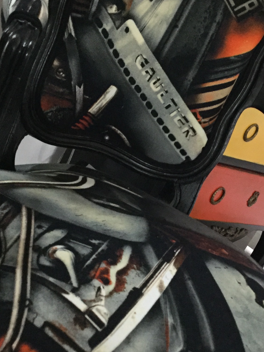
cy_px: 169
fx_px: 681
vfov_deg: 29.0
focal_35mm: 67
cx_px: 168
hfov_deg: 21.9
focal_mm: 3.3
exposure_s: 1/20
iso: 200
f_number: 2.4
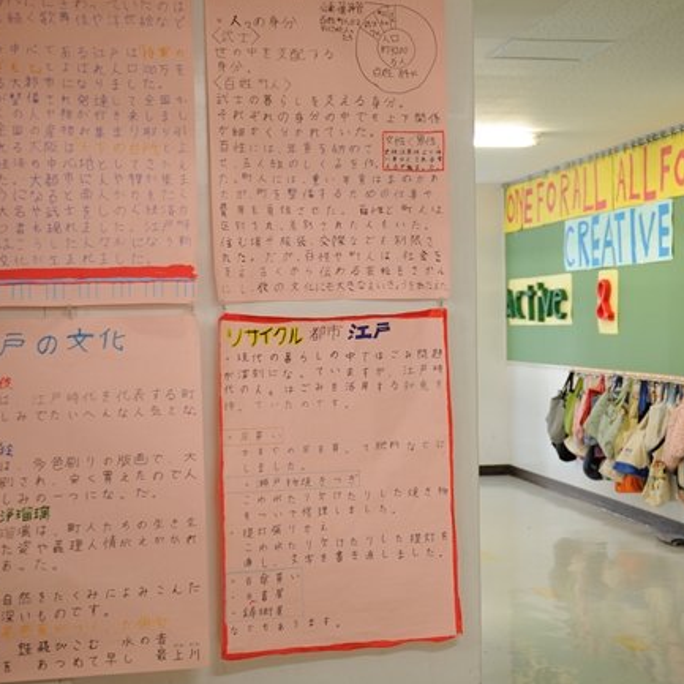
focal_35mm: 69
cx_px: 406
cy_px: 313
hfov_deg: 25.0
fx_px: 1543
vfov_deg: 25.0
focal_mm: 44
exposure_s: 1/125
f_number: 2.8
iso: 800
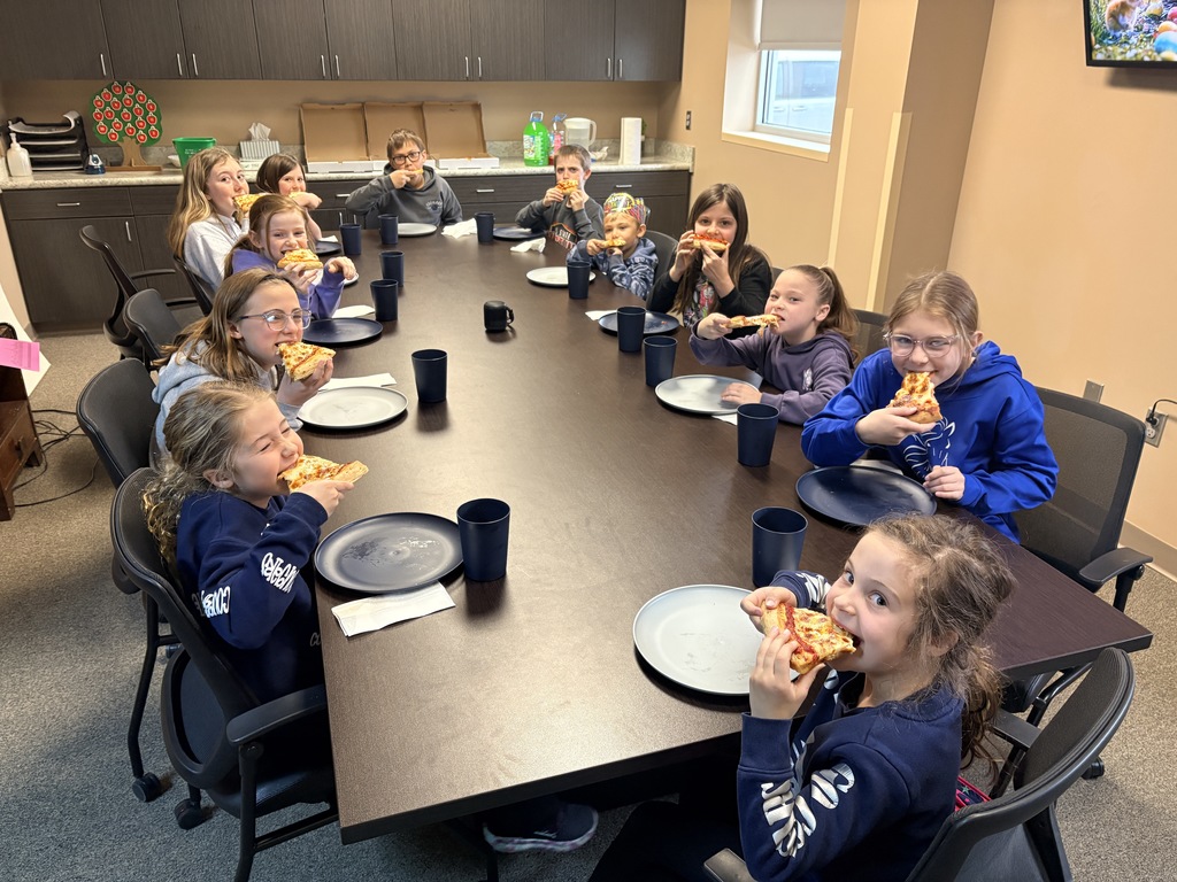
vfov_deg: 53.1
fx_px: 884
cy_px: 441
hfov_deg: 67.3
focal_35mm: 26
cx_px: 588
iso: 250
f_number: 1.6
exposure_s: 1/60
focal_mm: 5.96
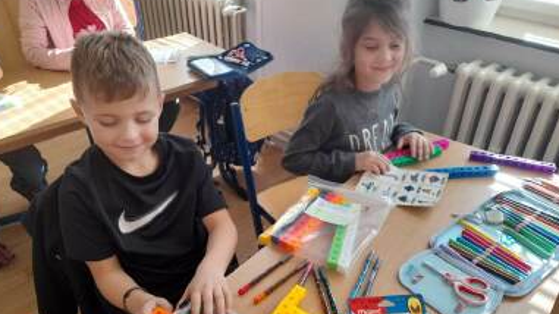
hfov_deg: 64.3
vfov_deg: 38.5
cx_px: 288
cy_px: 209
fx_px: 445
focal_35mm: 30
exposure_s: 1/50
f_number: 2
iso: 25
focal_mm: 4.6
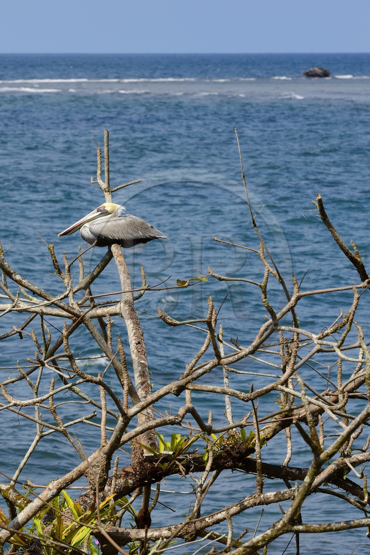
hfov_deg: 7.6
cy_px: 278
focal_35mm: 180
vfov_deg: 11.4
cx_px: 185
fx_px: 2776
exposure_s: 1/250
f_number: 13
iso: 200
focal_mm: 180
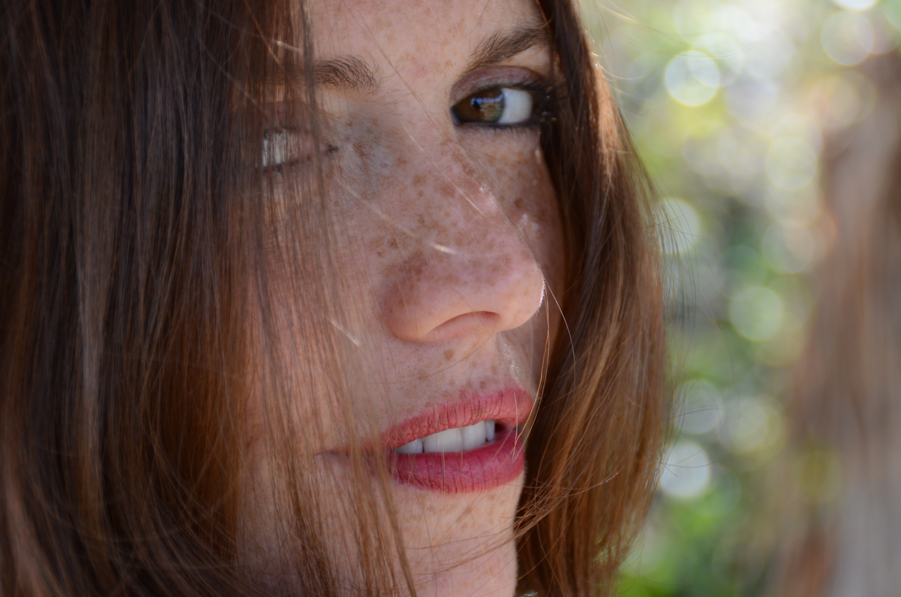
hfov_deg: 13.1
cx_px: 450
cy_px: 298
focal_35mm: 158
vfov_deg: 8.7
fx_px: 3933
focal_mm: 105
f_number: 6.3
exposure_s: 1/250
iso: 400
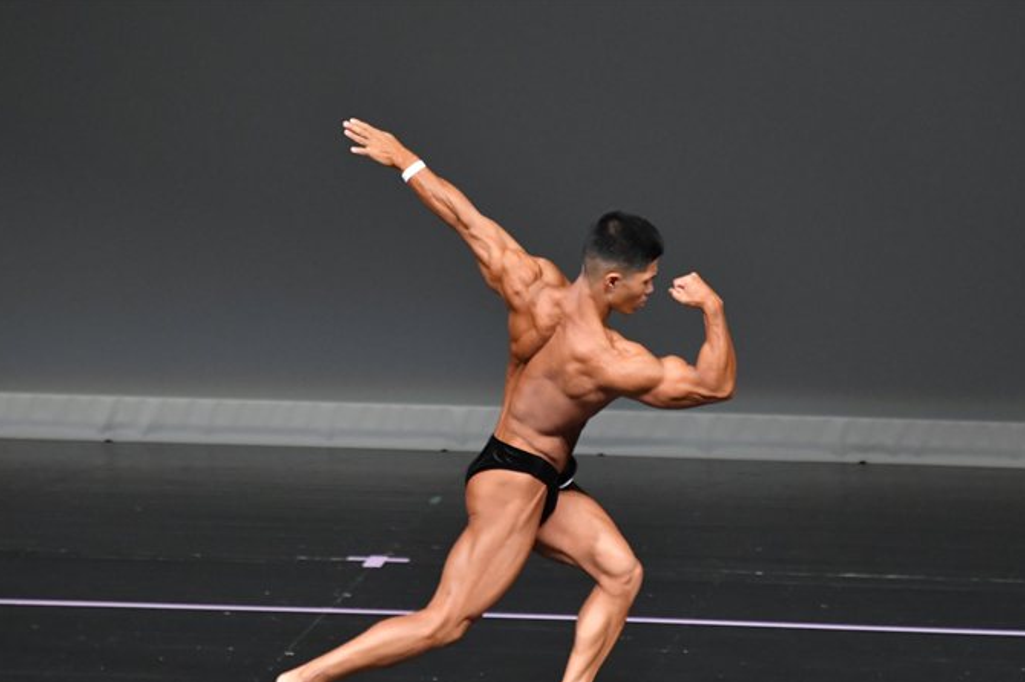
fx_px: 12350
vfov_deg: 3.2
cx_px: 559
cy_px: 390
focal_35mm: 434
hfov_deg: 4.8
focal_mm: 250
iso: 4000
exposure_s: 1/400
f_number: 5.6
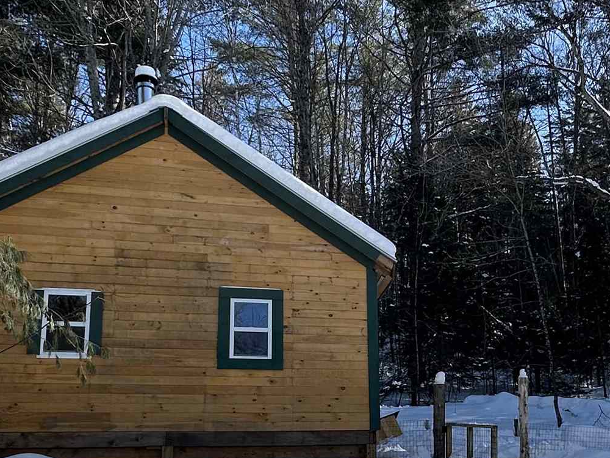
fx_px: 758
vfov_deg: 32.8
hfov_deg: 42.8
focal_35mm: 43
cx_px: 437
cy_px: 359
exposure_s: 1/769
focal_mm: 2.22
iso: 40
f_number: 2.2
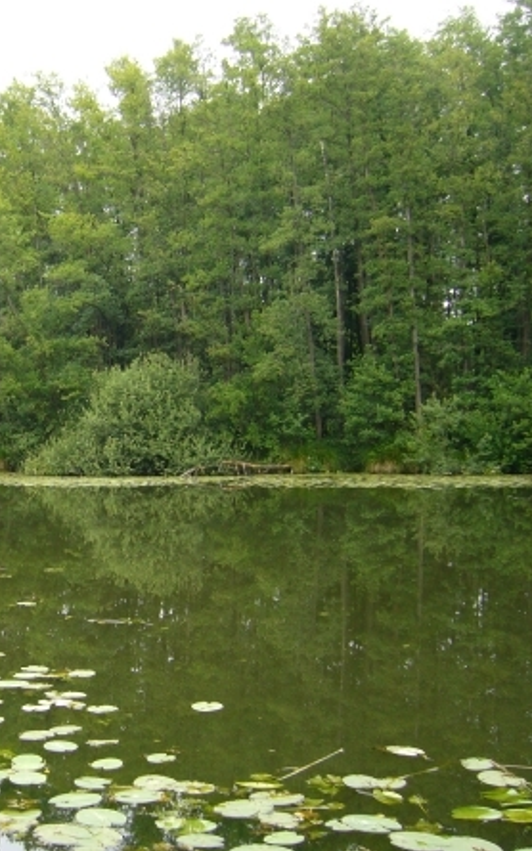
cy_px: 423
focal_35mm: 50
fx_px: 1160
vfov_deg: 40.3
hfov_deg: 24.8
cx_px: 21
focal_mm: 5.8
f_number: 2.8
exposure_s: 1/200
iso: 100
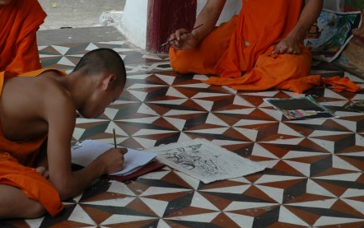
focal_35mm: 137
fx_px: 1358
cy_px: 61
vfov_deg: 9.6
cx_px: 81
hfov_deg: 15.2
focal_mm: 55
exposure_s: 1/125
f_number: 5.6
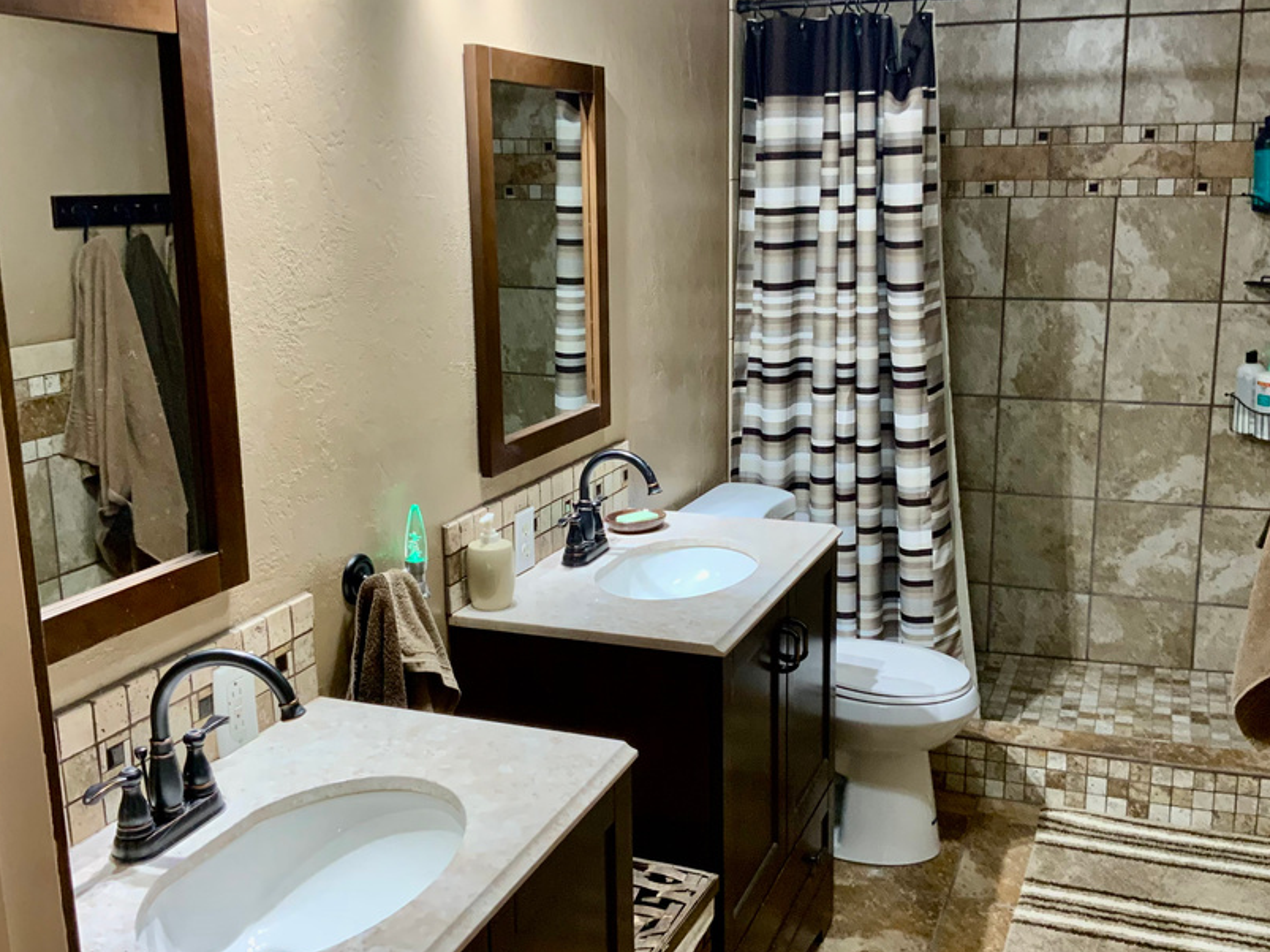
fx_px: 1357
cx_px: 675
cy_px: 490
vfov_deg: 38.7
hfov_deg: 50.1
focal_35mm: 37
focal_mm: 3
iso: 125
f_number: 1.8
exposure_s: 1/60
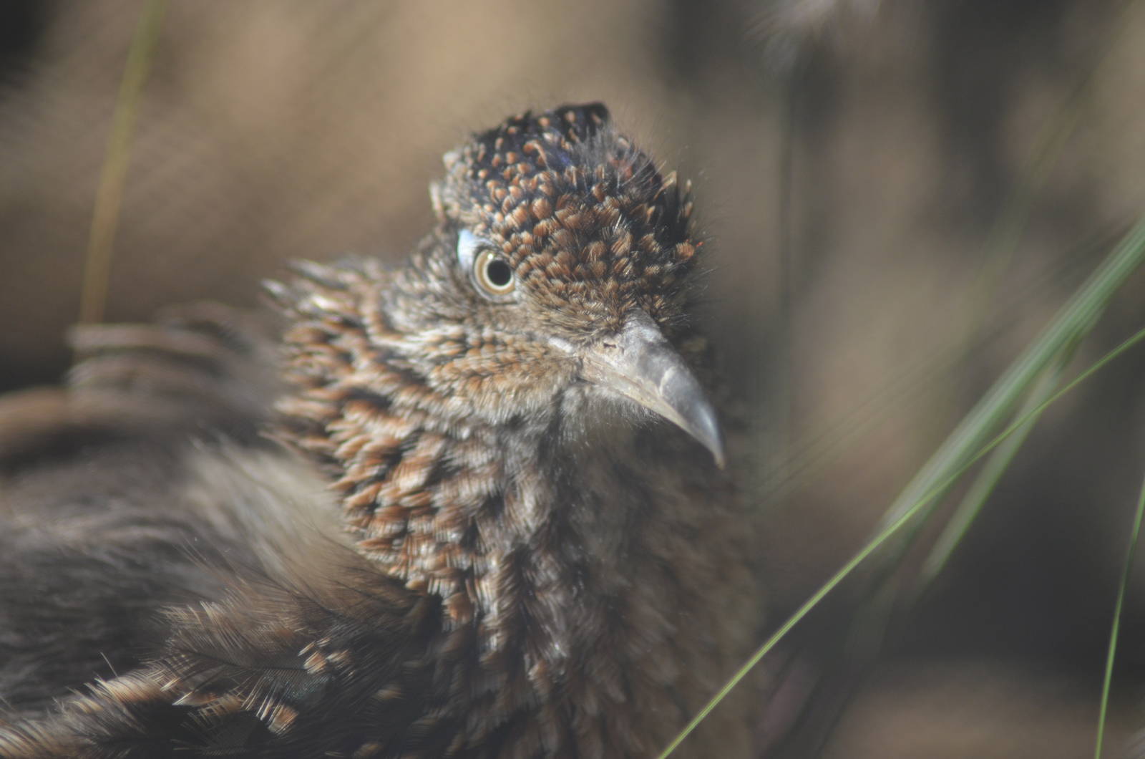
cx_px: 572
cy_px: 380
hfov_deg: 6.9
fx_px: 9523
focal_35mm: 300
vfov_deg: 4.6
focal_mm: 200
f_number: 4.8
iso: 400
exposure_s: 1/1000
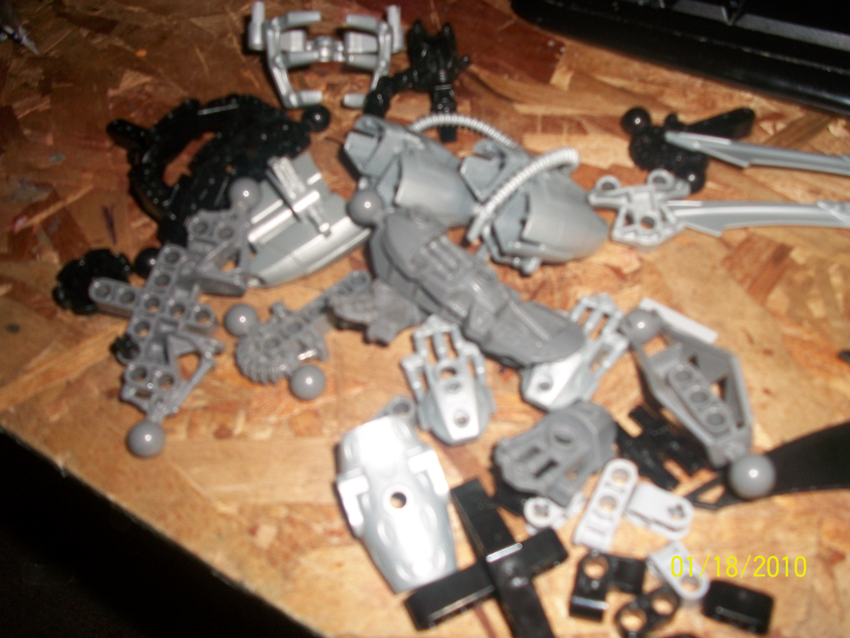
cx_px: 425
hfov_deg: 56.8
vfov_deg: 44.2
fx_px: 786
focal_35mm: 32
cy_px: 319
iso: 80
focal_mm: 5.7
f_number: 2.9
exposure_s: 1/30
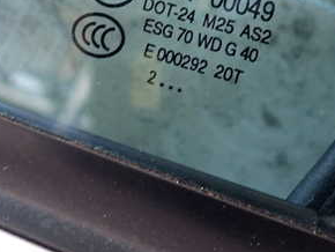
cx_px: 126
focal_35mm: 62
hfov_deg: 31.0
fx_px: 601
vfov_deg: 23.3
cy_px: 44
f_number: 2.3
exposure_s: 1/30
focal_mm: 5.4
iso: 250
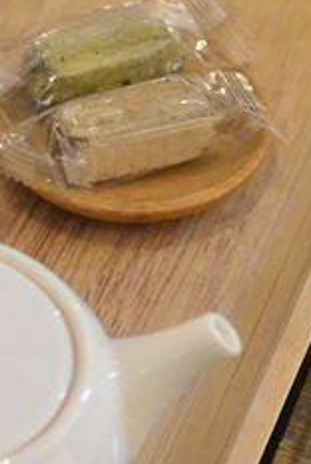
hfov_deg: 8.0
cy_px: 168
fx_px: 2170
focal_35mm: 168
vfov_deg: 12.2
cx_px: -207
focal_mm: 18.5
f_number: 1.8
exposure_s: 1/100
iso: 800
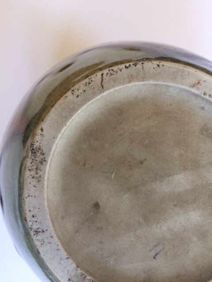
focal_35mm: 29
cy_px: 141
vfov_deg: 61.7
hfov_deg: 48.2
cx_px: 106
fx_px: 237
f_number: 2.2
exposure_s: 1/33
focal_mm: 4.15
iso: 40
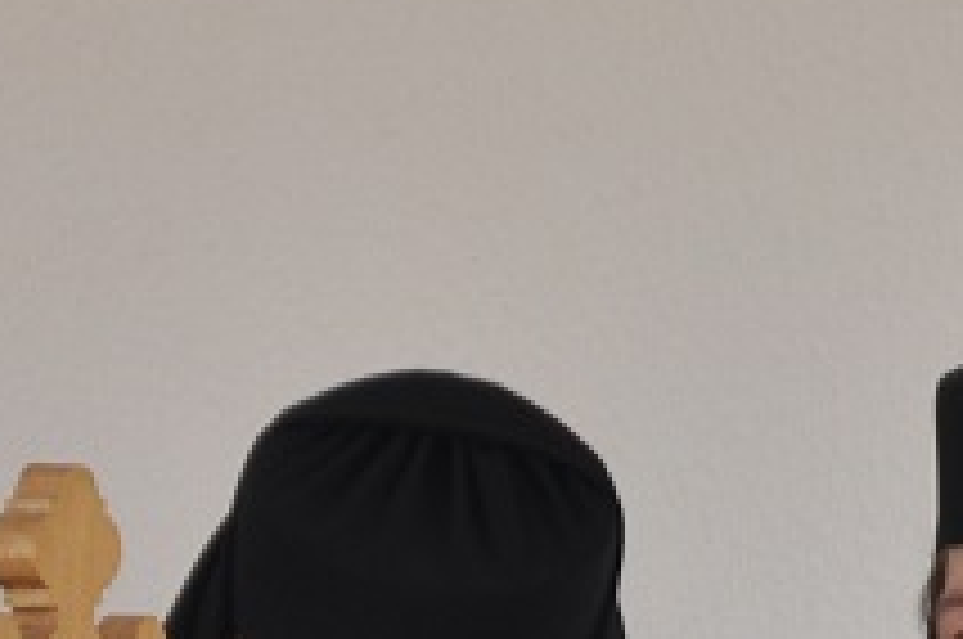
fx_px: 23552
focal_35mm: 882
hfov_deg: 2.3
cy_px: 1150
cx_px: -140
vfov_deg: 1.6
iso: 200
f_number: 6.3
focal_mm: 105
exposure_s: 1/200
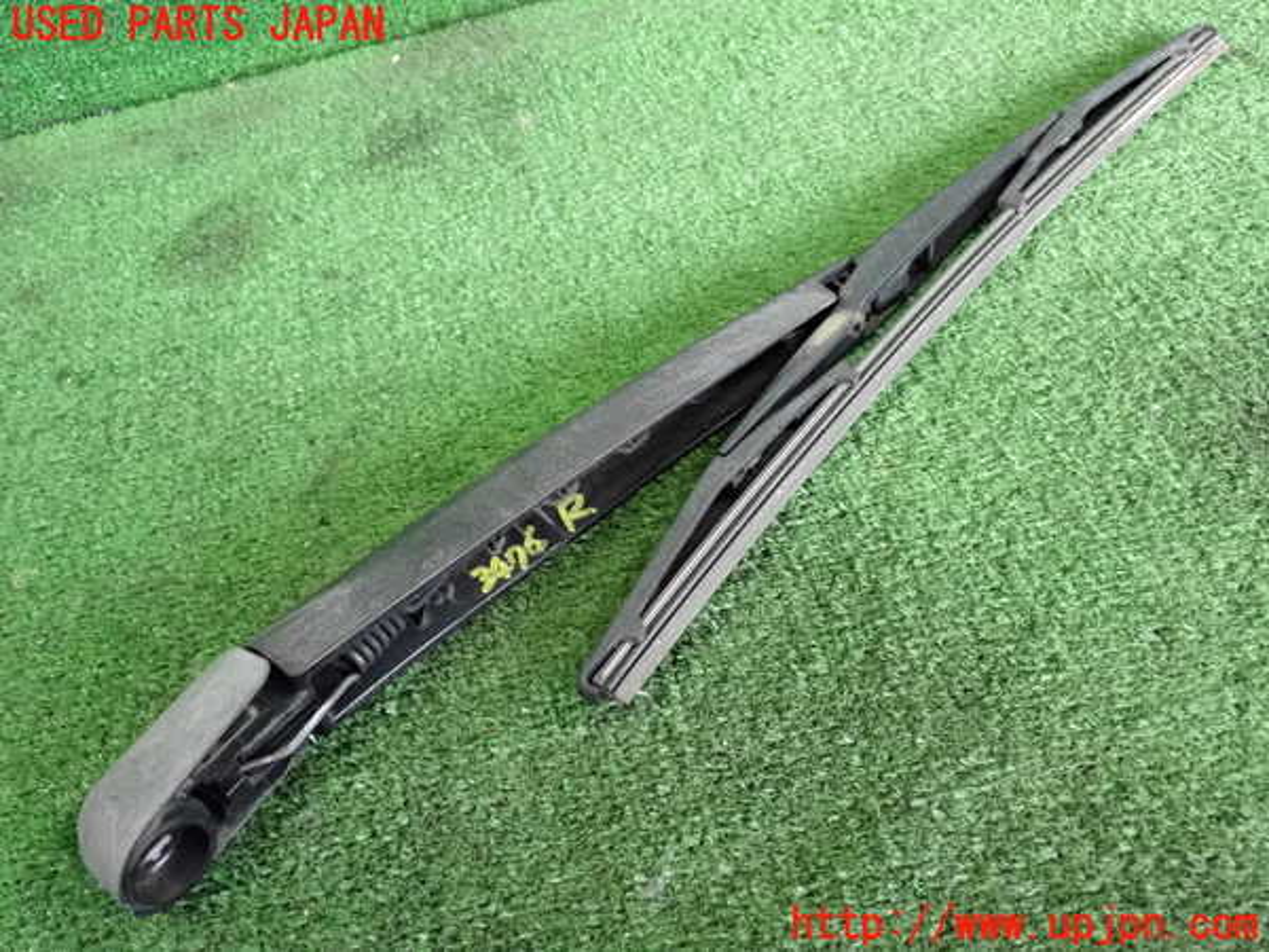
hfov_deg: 49.0
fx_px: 1393
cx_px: 634
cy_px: 476
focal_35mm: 38
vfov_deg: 37.7
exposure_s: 1/125
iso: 2500
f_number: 2.7
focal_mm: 6.83
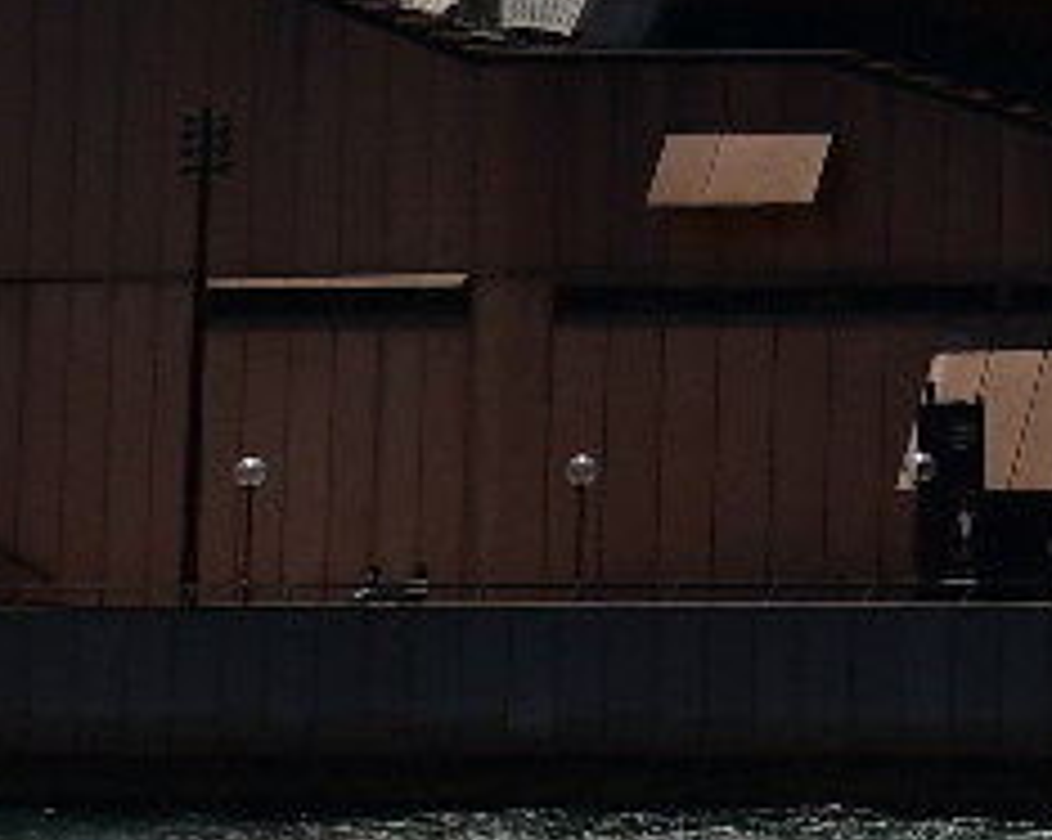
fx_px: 15561
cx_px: 2621
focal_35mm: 500
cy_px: -1042
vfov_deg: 3.1
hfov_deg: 3.8
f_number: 11
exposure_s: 1/500
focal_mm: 52
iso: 110
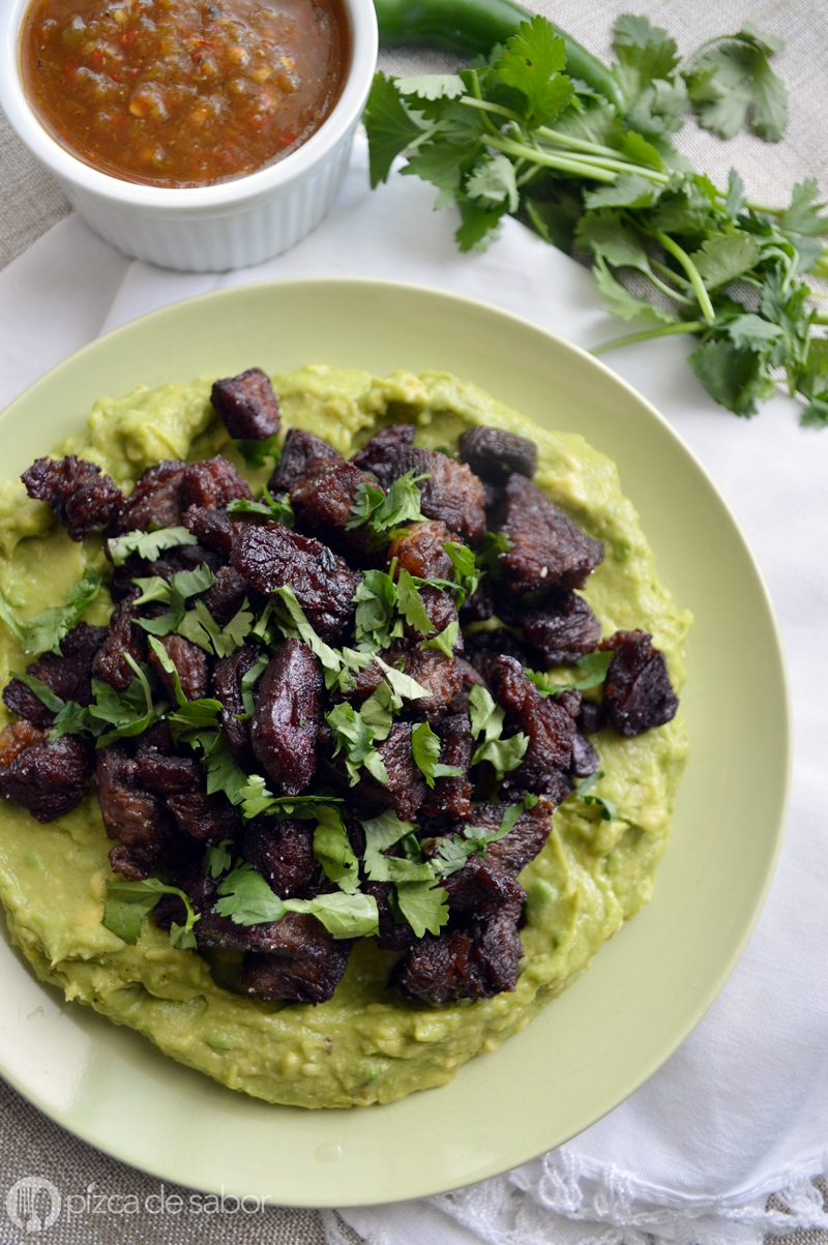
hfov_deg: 43.5
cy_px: 622
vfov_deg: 62.0
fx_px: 1037
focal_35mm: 30
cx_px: 414
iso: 400
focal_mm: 20
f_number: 4
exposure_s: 1/60
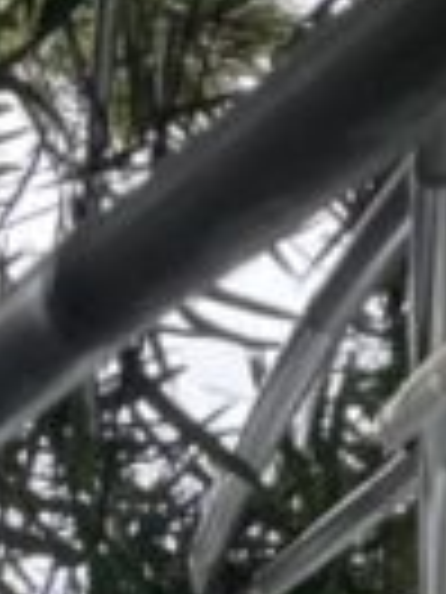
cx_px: -770
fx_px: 3453
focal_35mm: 201
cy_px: 2025
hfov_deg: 6.8
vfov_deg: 7.9
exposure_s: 1/626
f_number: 1.6
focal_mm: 4.2
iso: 32
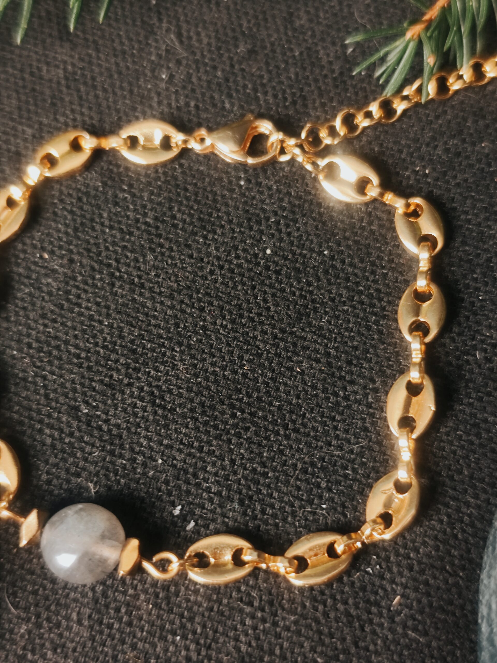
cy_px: 332
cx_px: 248
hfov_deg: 31.5
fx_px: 881
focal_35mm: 46
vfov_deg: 41.2
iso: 500
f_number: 1.65
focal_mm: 6.19
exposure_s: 1/25
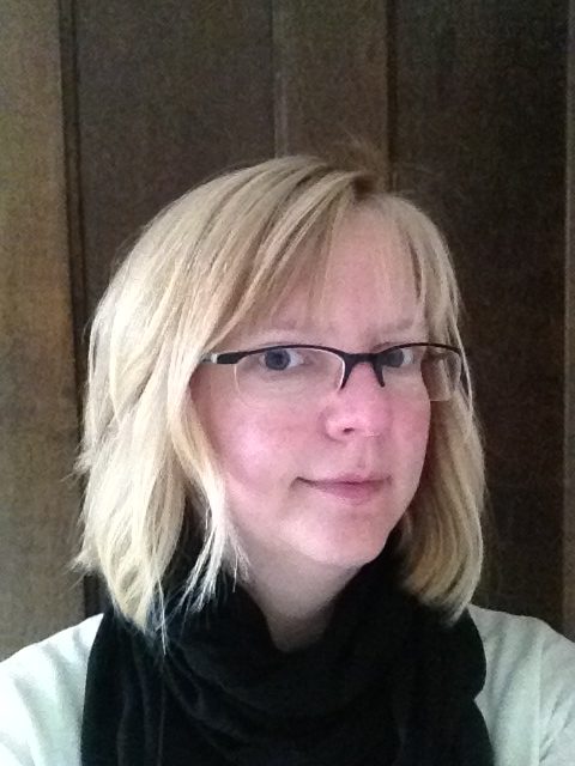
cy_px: 383
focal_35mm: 35
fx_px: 775
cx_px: 288
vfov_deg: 52.6
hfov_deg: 40.7
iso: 1000
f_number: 2.4
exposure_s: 1/30
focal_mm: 1.85
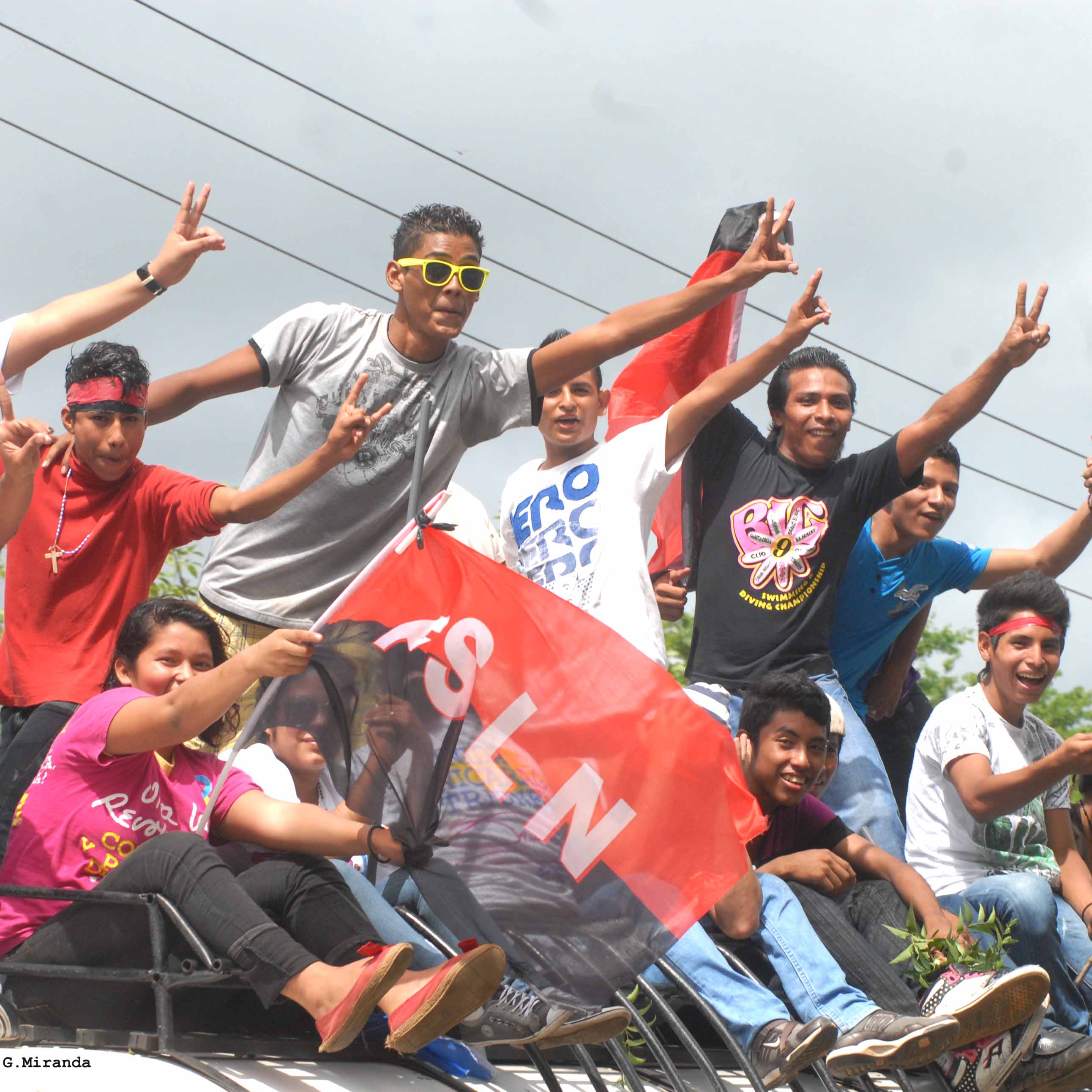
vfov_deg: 11.4
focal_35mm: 153
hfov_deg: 11.4
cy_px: 547
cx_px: 460
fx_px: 5461
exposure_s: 1/800
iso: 500
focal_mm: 80
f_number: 11
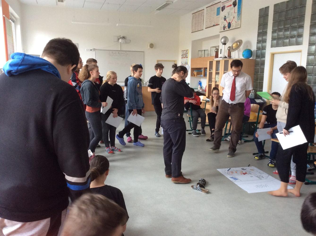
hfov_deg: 56.9
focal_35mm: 32
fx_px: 292
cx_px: 158
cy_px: 118
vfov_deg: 44.0
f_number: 2.4
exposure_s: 1/25
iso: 100
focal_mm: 3.3
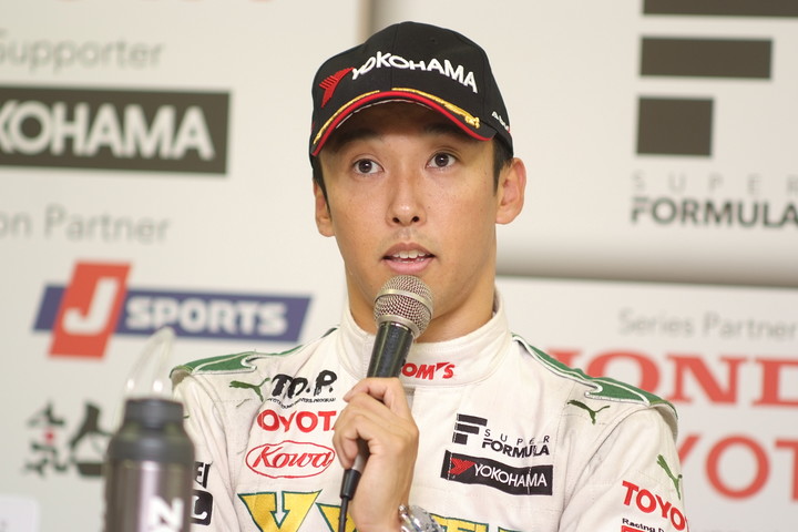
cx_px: 399
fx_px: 3502
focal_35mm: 158
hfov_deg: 13.0
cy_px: 266
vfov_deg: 8.7
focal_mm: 105
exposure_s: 1/125
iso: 400
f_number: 2.5
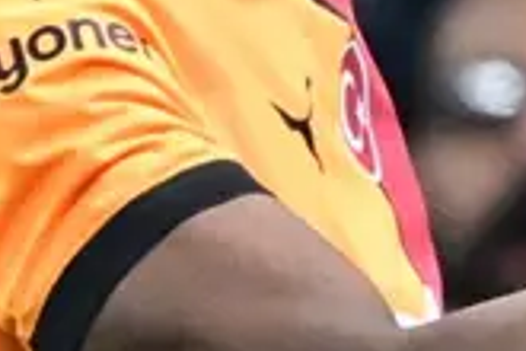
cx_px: 969
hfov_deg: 0.6
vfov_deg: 0.4
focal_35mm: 3198
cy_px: 16
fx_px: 46723
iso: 2500
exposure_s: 1/1600
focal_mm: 400
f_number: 2.8
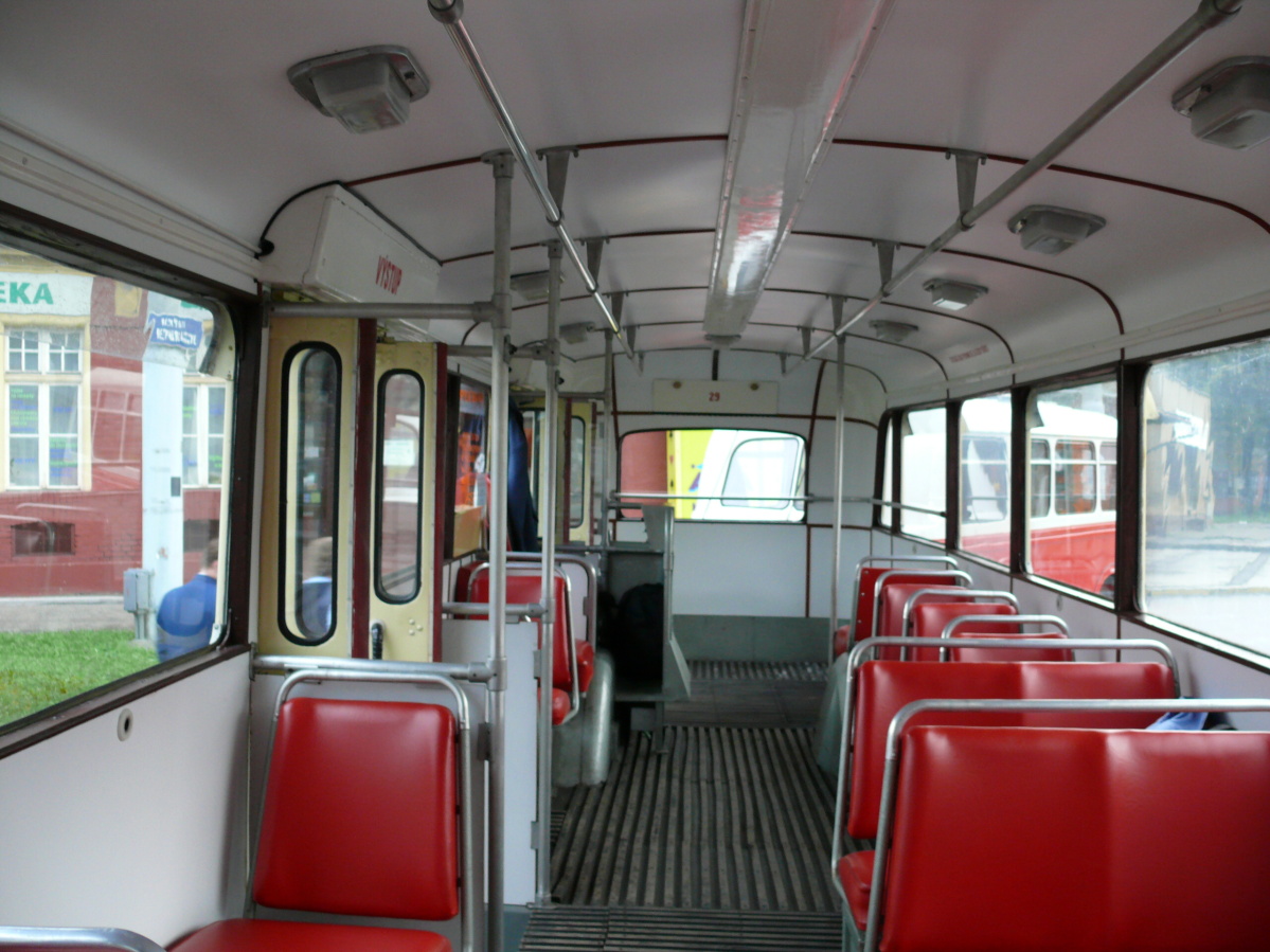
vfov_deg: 40.7
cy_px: 476
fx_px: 1284
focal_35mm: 35
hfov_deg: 52.6
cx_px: 635
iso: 200
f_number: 2.8
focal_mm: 7.4
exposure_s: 1/30
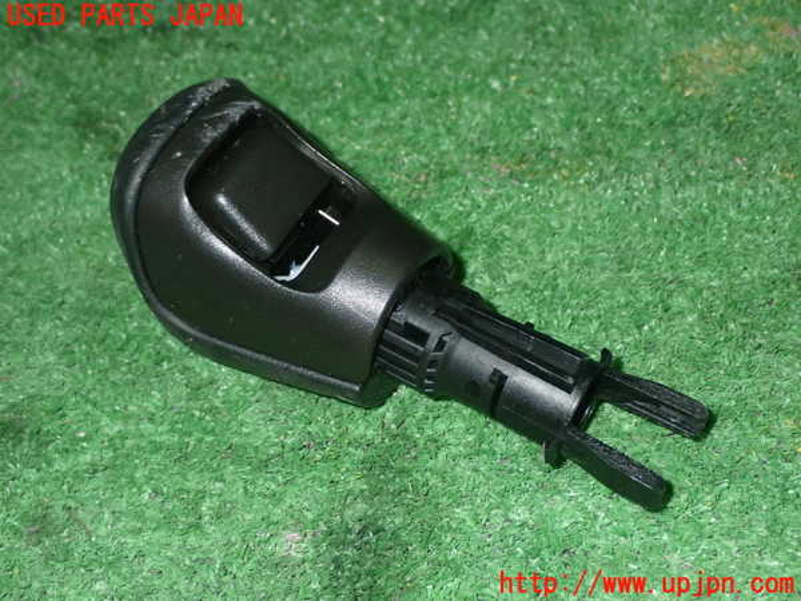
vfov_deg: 23.7
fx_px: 1435
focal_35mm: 62
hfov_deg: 31.2
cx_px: 400
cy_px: 300
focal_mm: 11.09
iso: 800
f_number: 10
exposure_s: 1/60
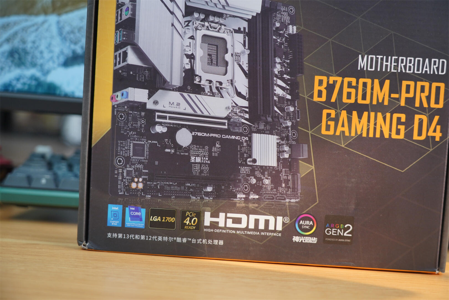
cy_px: 150
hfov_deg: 31.0
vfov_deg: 20.9
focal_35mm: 65
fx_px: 811
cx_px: 224
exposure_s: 1/100
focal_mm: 65
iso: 400
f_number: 4
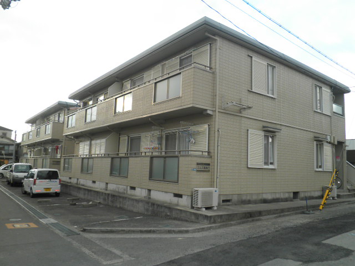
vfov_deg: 53.1
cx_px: 178
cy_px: 133
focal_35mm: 26
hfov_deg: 67.3
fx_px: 267
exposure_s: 1/80
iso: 64
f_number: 2.8
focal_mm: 4.7
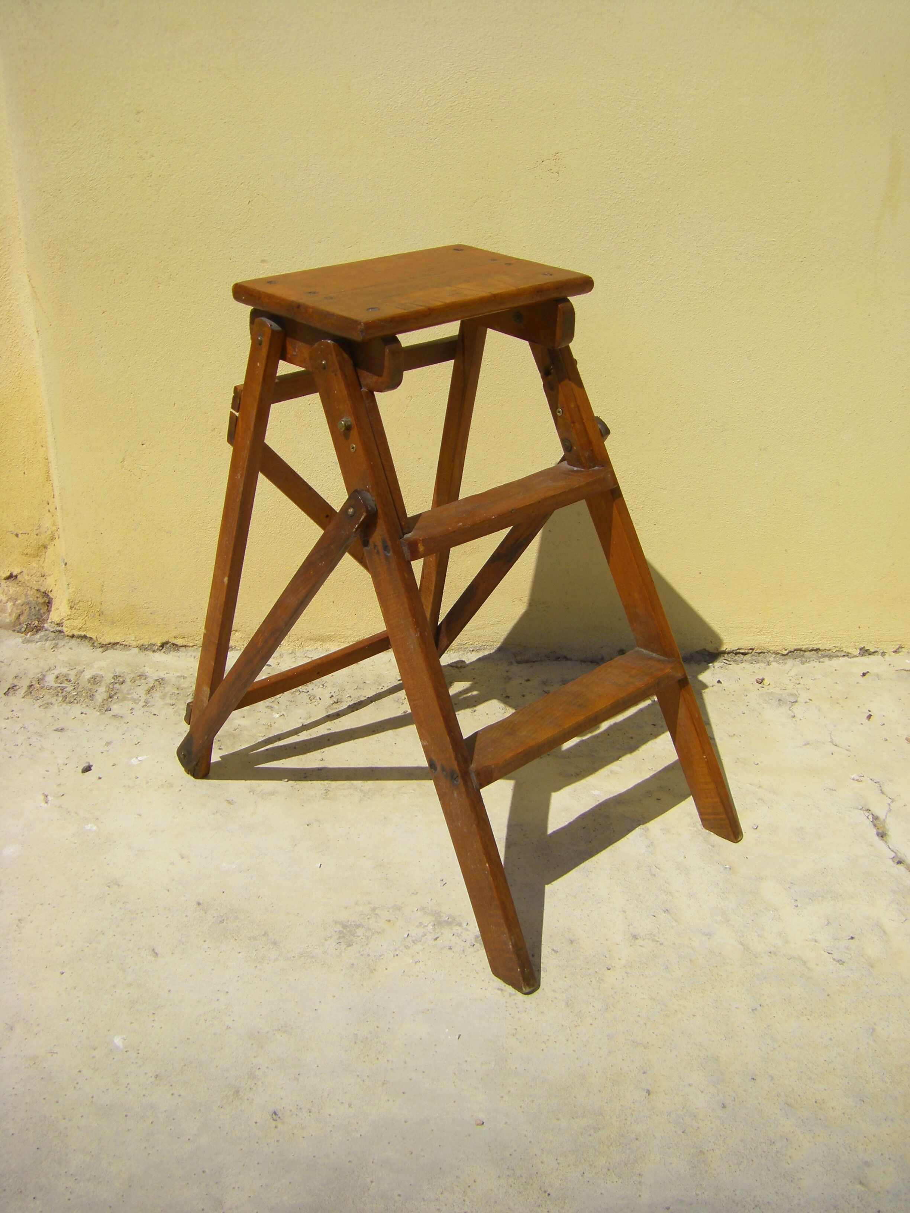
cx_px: 455
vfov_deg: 49.0
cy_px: 606
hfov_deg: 37.7
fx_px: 1332
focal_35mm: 38
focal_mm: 6.3
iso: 64
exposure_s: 1/500
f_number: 7
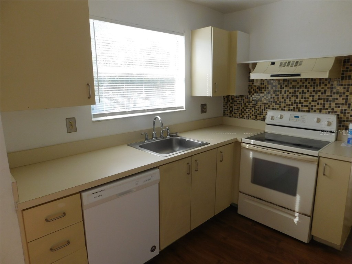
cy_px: 132
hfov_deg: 73.9
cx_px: 176
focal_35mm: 23
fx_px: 234
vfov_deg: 58.9
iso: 125
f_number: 3
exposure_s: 1/250
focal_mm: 4
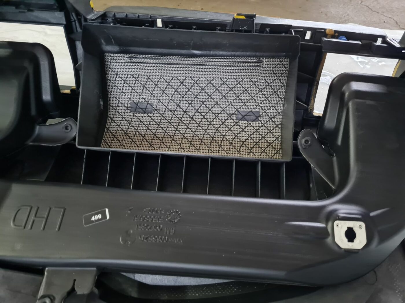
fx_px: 304
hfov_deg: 67.3
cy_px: 152
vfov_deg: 53.1
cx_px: 202
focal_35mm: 26
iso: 800
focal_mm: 5.4
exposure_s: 1/25
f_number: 1.8
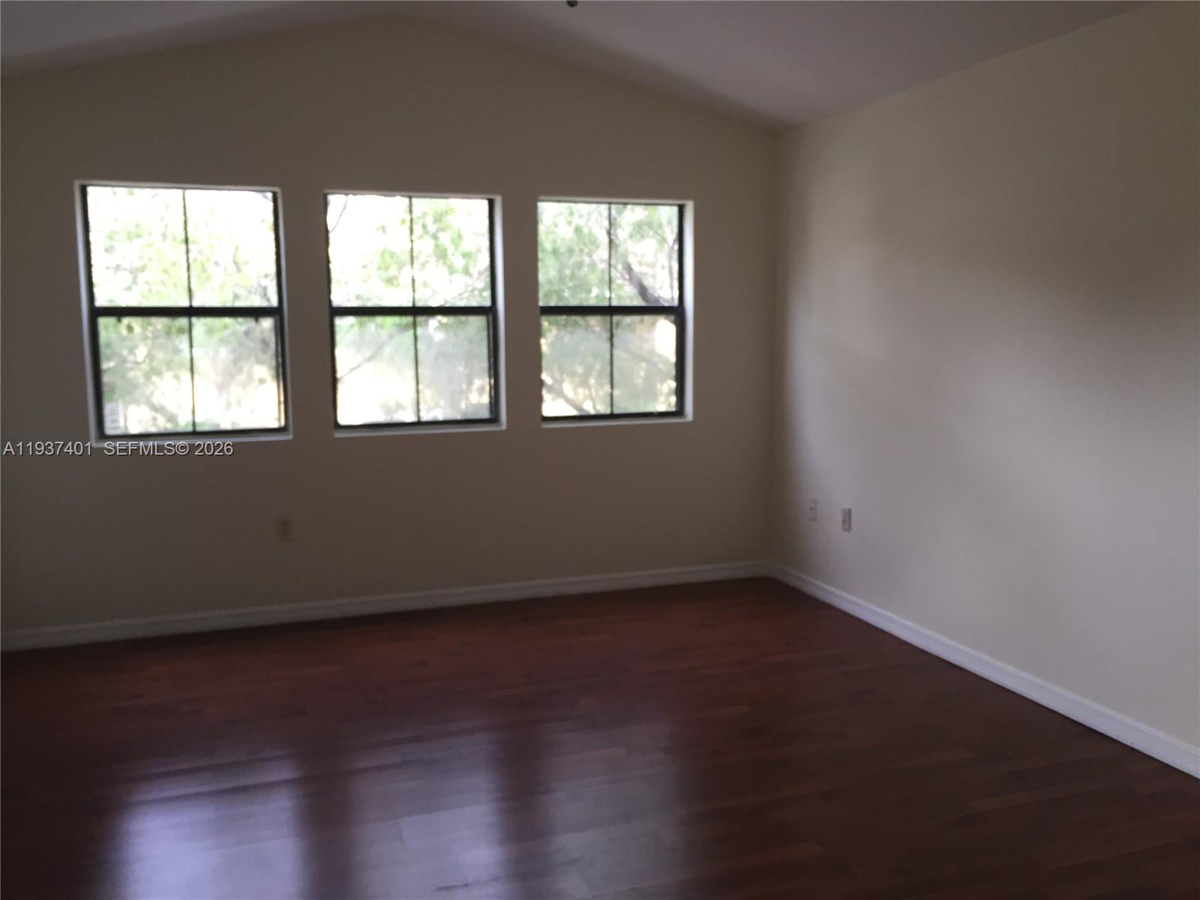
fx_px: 1005
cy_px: 450
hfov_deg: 61.7
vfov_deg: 48.2
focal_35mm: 29
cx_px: 600
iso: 40
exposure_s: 1/40
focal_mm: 4.15
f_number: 2.2
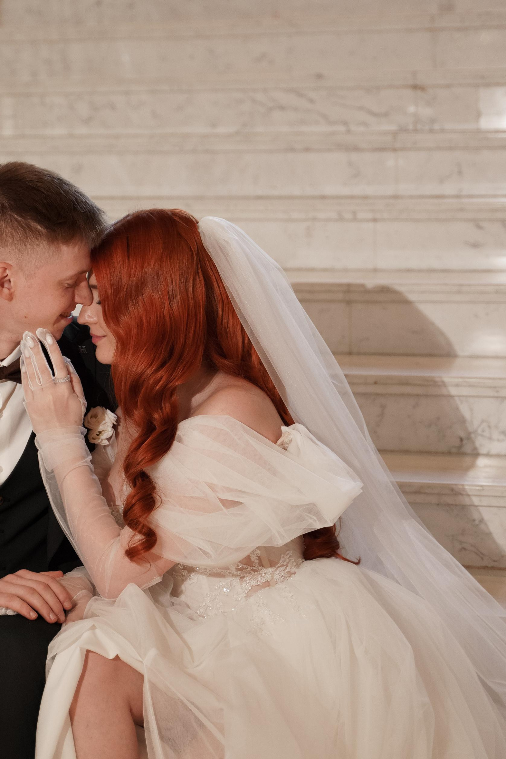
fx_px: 1855
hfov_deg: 15.4
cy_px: 339
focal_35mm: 88
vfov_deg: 23.1
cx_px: 113
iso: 1250
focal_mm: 54
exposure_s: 1/500
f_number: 2.8
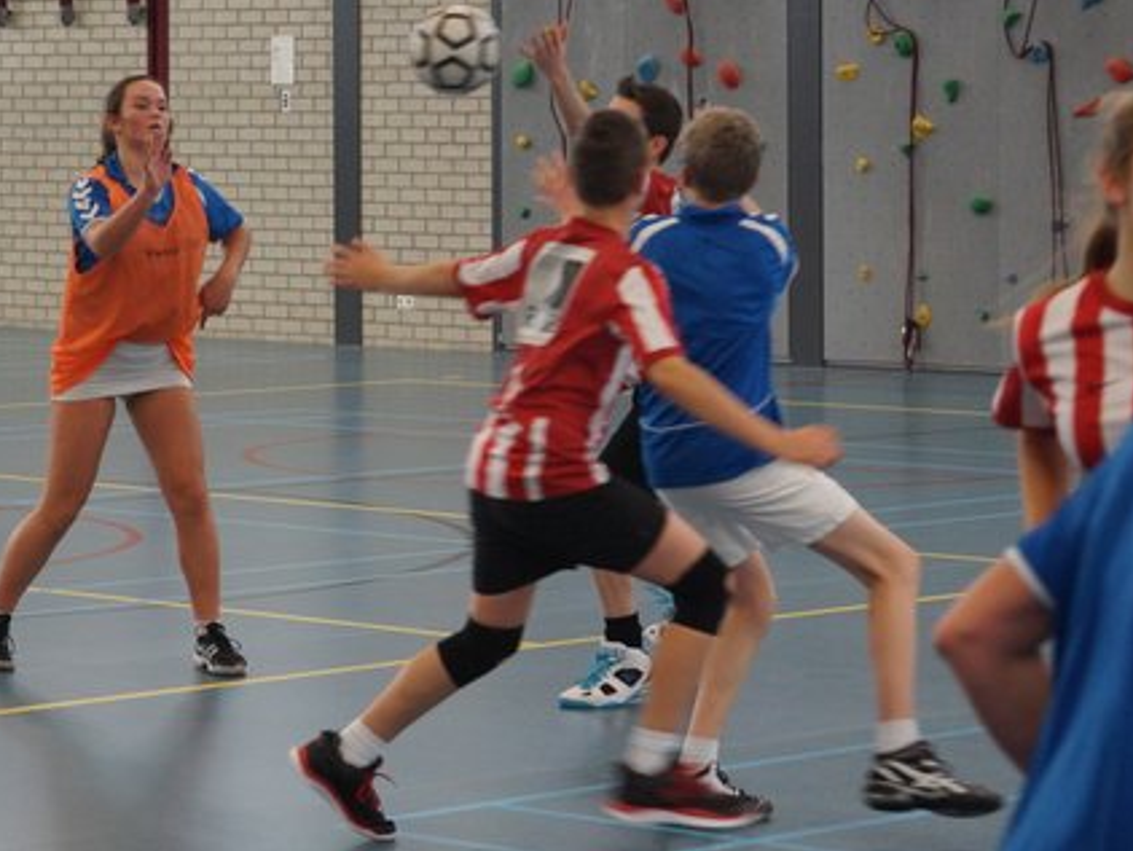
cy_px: 424
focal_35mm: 82
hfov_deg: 23.8
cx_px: 502
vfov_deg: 18.0
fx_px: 2685
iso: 800
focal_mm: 50
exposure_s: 1/200
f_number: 3.5
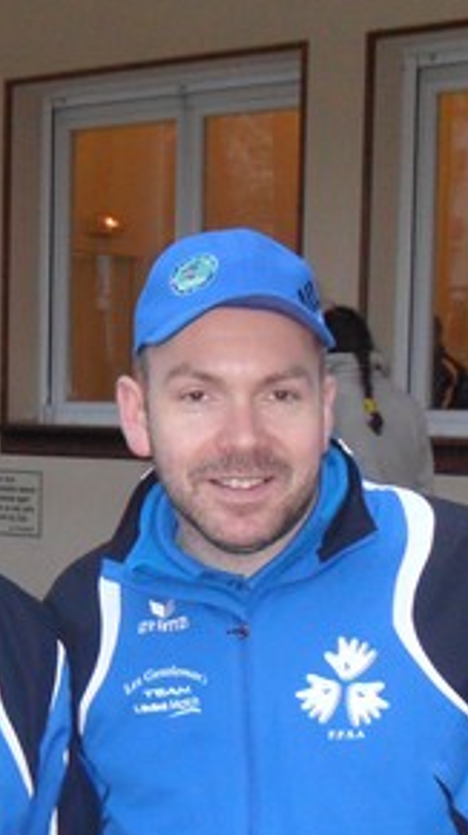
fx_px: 1859
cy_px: 669
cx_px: -256
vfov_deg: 24.9
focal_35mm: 84
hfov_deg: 13.4
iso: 200
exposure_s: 1/45
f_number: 3
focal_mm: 6.3
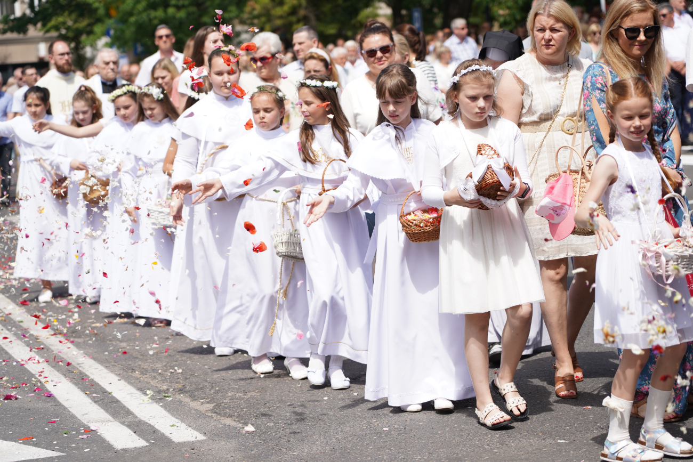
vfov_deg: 13.4
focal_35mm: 102
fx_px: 1964
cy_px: 231
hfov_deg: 20.0
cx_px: 346
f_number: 4
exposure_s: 1/800
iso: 100
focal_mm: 102
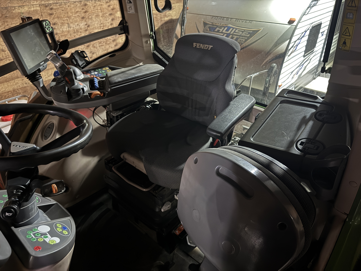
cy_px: 136
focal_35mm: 24
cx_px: 180
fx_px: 250
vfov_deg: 56.8
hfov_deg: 71.6
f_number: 1.78
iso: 1250
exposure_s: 1/9
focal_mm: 6.76
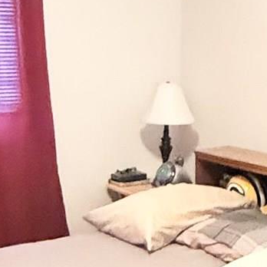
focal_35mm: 82
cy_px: 223
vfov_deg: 20.8
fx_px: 716
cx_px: 176
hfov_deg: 21.1
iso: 1000
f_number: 2.2
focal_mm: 2.22
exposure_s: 1/40
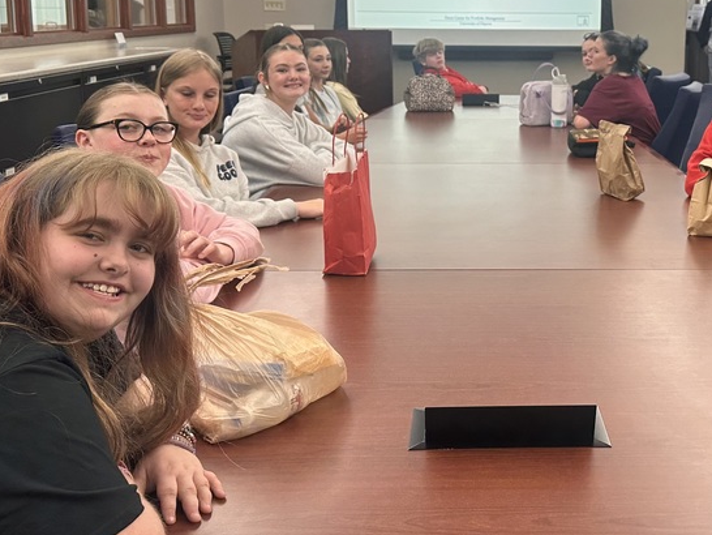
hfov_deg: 41.2
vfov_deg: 31.7
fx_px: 926
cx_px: 510
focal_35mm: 45
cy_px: 147
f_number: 1.78
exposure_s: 1/60
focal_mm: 6.86
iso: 160
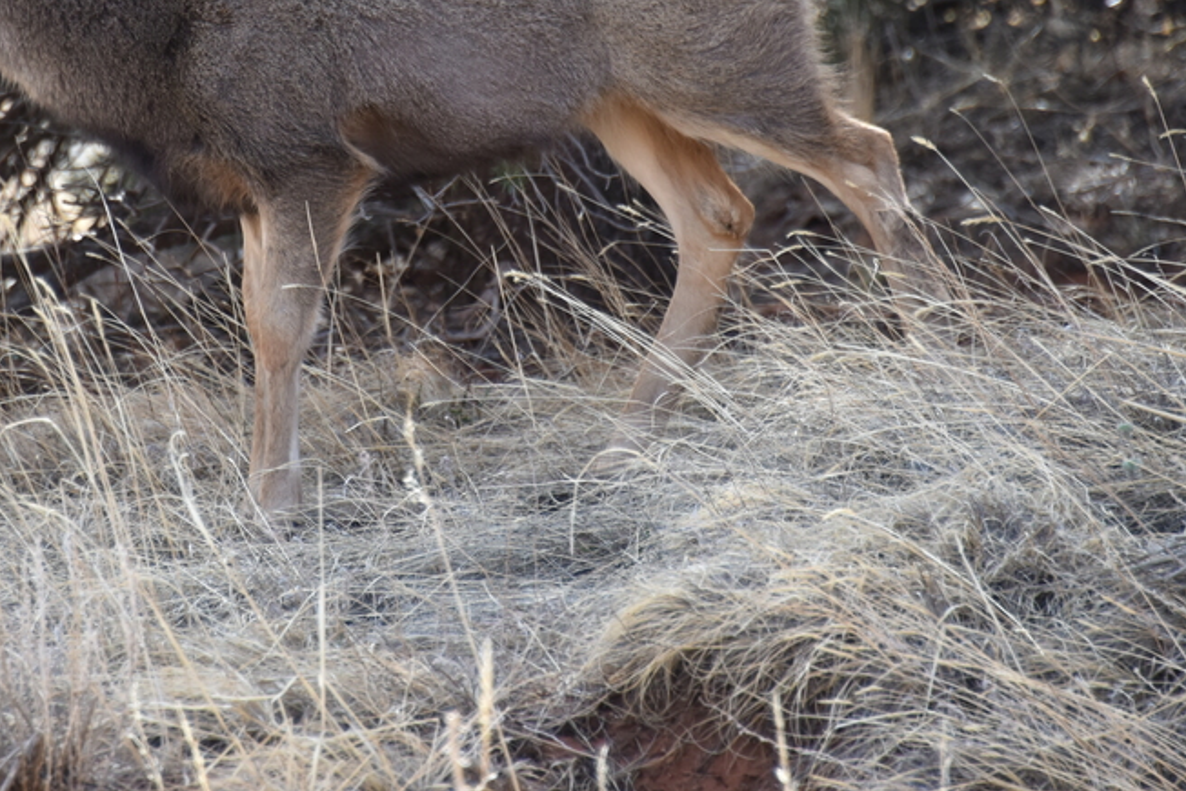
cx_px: 369
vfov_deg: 2.3
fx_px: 19407
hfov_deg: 3.5
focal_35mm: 589
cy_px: 35
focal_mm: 300
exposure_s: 1/640
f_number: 5.6
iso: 800
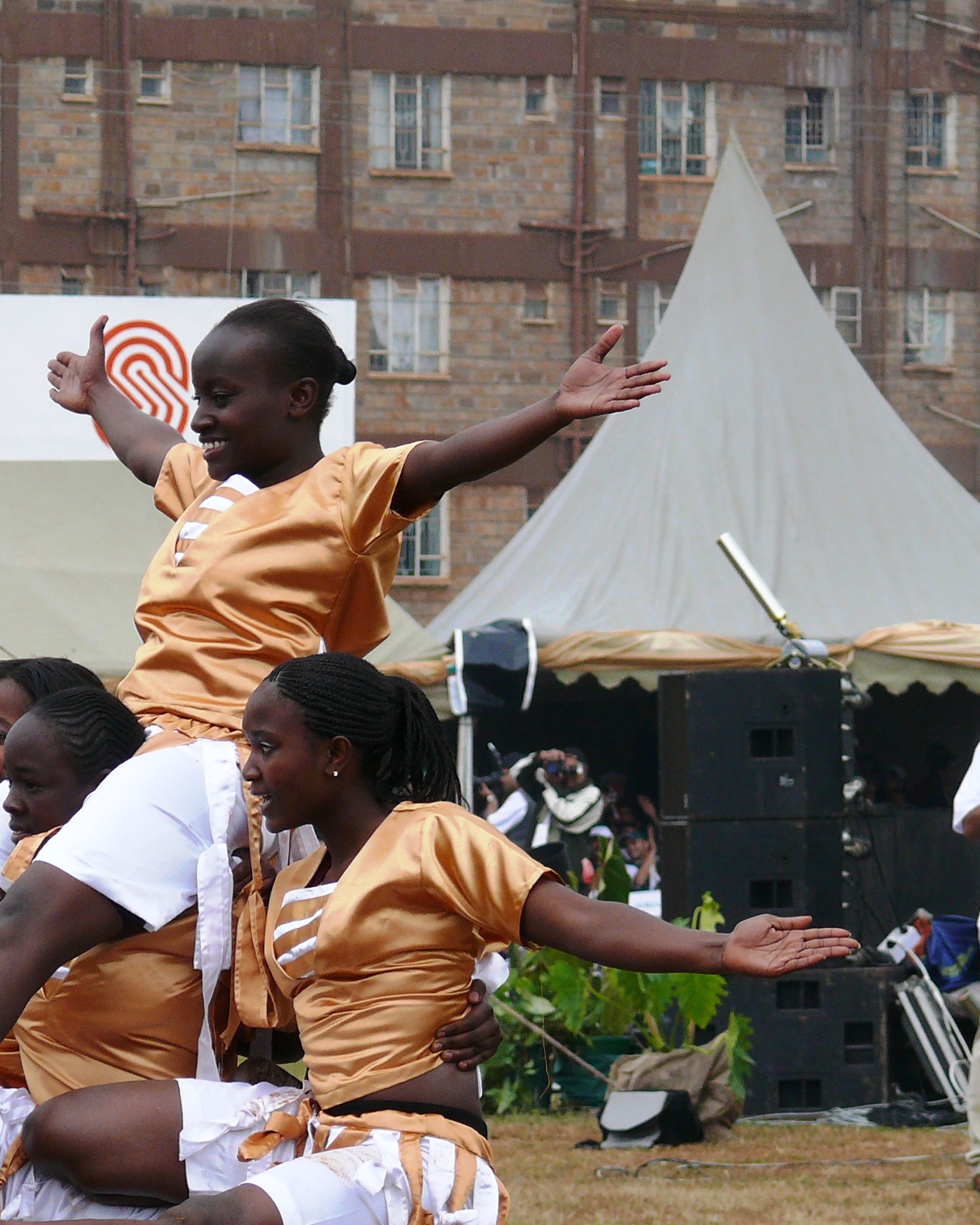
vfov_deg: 5.6
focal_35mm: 346
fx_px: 12545
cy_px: 611
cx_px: 239
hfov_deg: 4.5
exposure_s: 1/200
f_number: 4
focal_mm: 39.3
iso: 100
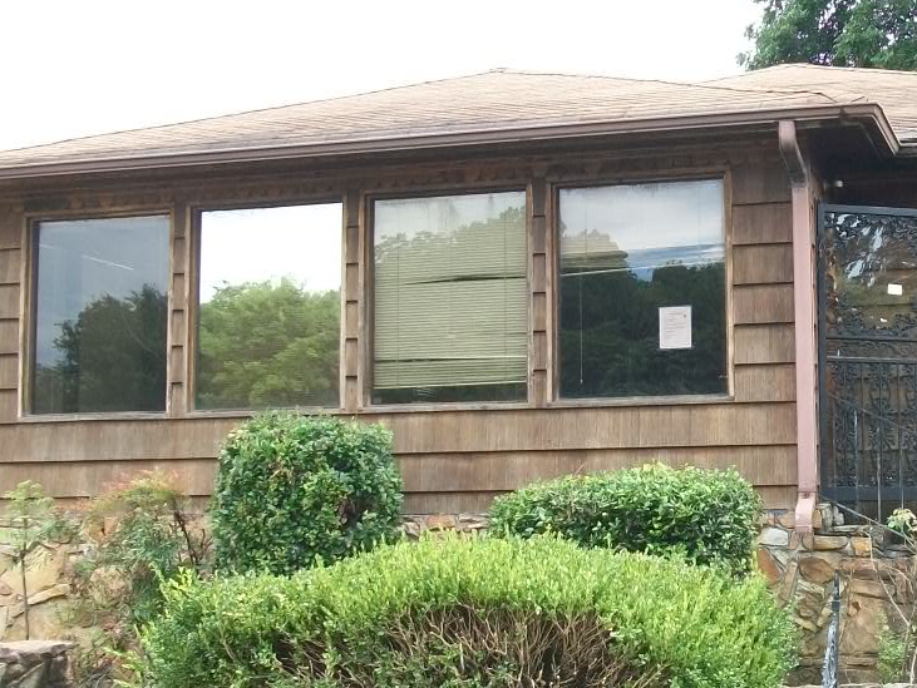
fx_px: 1484
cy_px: 350
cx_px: 726
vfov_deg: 26.1
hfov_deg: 33.4
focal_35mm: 56
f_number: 2.9
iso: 80
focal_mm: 5.7
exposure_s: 1/200
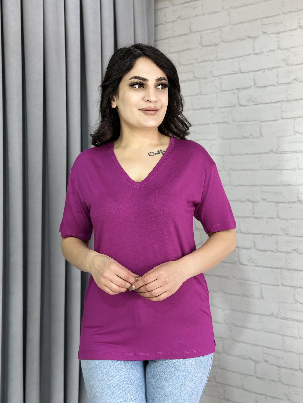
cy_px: 202
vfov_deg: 39.7
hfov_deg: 30.3
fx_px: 560
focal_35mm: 48
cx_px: 152
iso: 80
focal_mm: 6.86
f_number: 1.78
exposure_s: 1/100
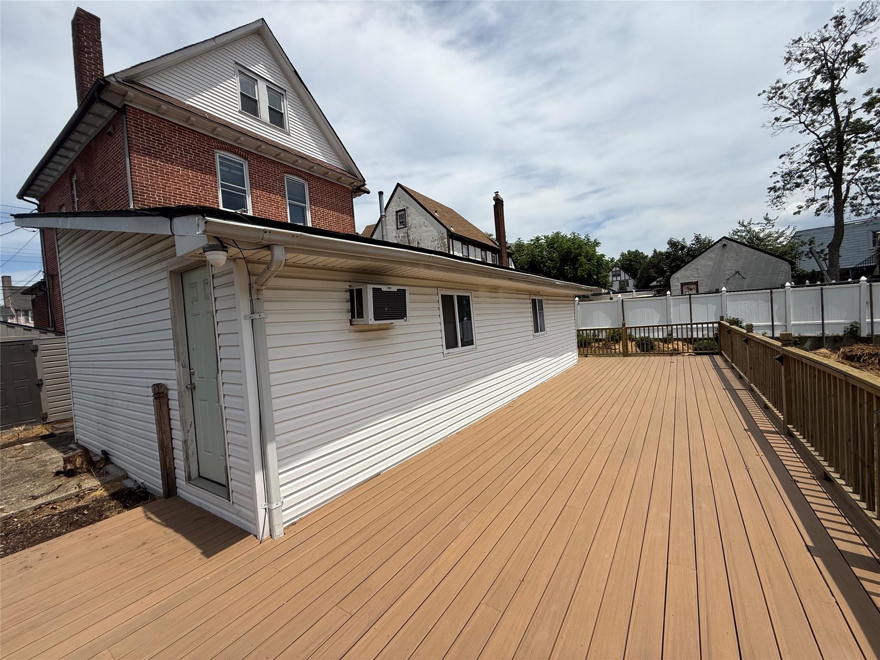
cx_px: 440
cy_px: 330
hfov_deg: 102.1
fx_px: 356
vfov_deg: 85.7
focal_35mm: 14
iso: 50
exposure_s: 1/3891
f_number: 2.2
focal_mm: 2.22
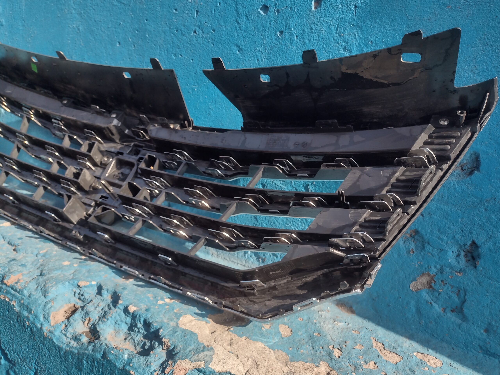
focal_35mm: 27
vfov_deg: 51.4
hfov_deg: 65.3
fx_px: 390
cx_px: 250
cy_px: 188
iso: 100
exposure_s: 1/796
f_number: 1.7
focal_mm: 4.71
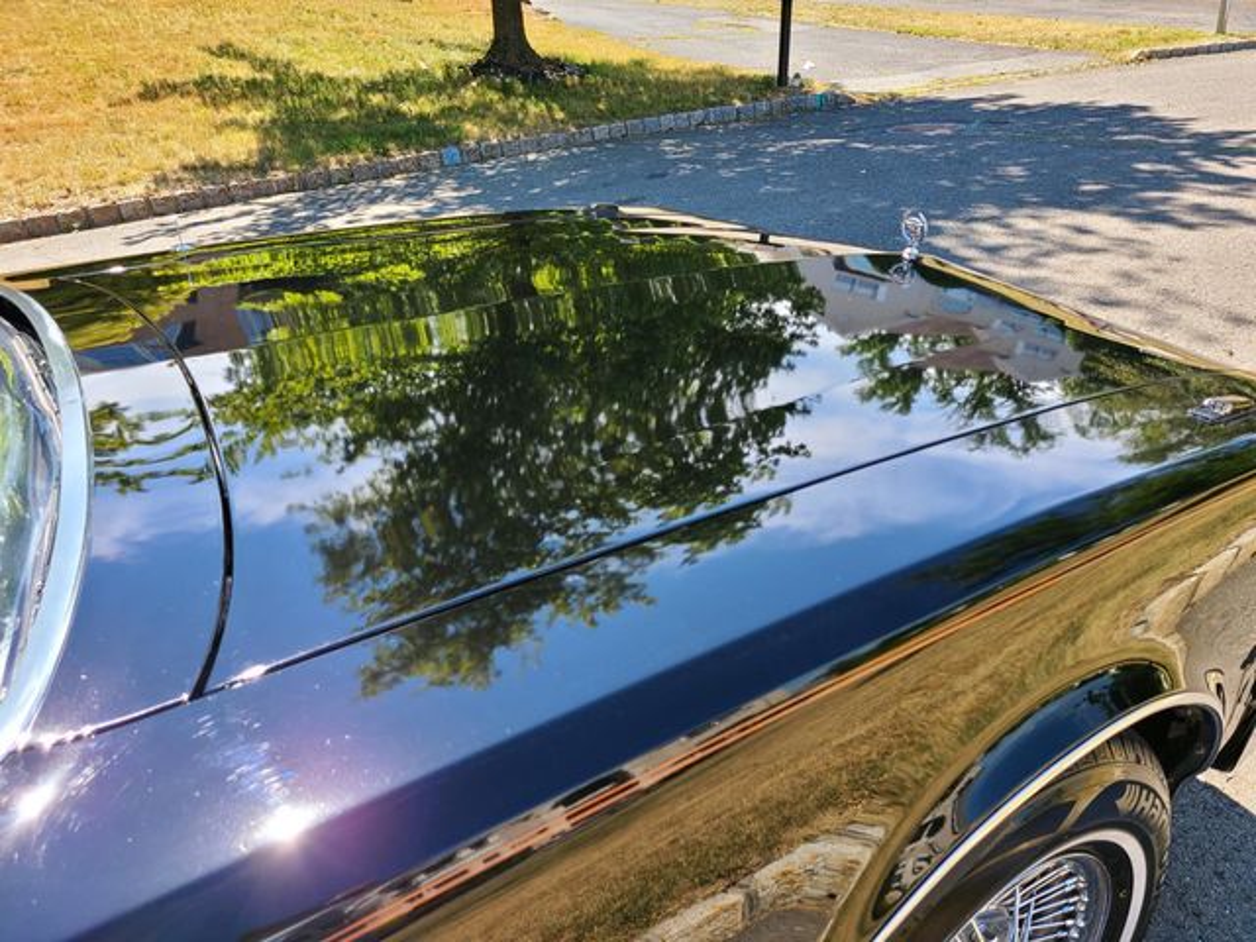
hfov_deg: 67.3
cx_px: 628
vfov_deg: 53.1
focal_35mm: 26
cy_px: 471
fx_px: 943
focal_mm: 5.4
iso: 40
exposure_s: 1/405
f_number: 1.8
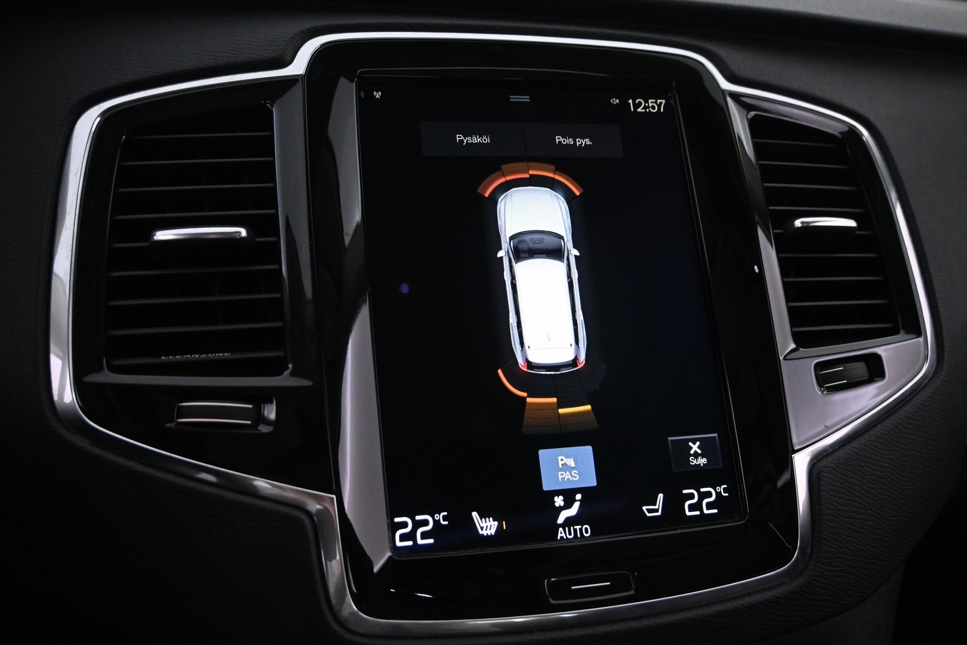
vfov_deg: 40.8
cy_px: 322
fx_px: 866
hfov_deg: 58.3
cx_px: 484
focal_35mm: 32
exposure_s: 1/60
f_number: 4
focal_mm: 21.5
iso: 3200
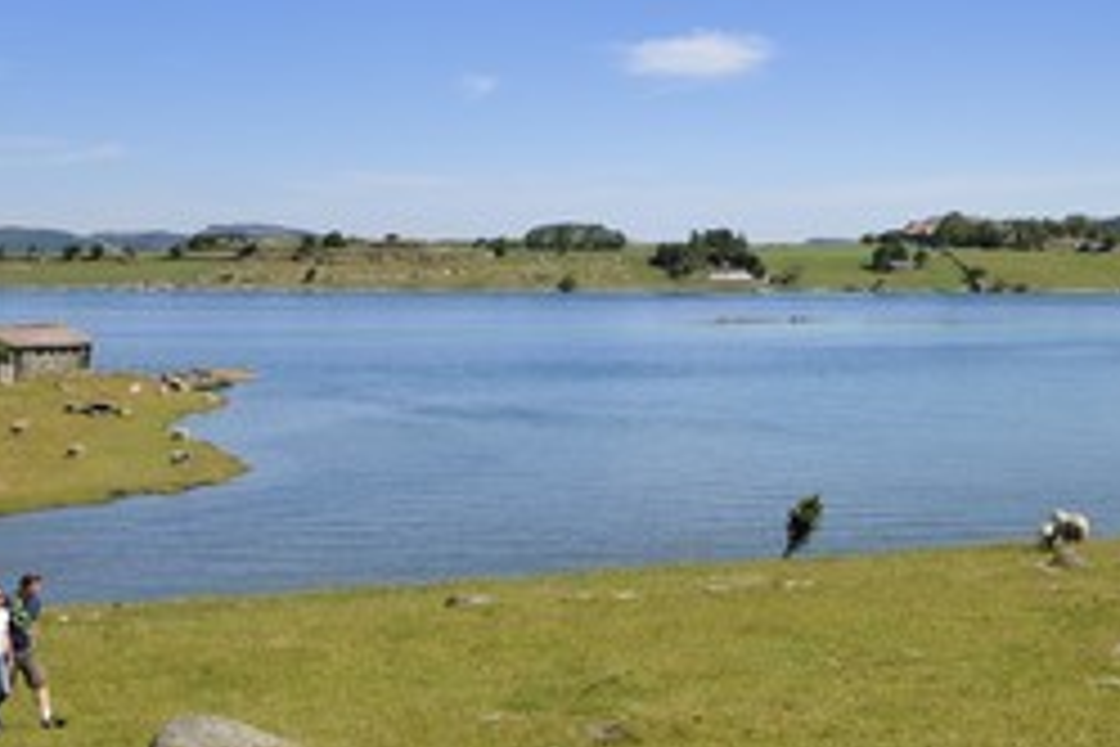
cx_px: 726
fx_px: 1680
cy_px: 333
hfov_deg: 36.6
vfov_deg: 25.0
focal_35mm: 54
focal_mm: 32
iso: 200
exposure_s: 1/160
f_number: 14
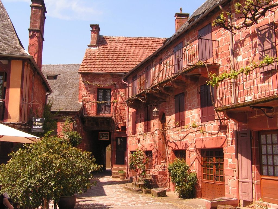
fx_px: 305
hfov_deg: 49.0
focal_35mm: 38
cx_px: 139
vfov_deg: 37.7
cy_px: 104
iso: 50
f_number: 5.6
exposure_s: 1/160
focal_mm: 6.3
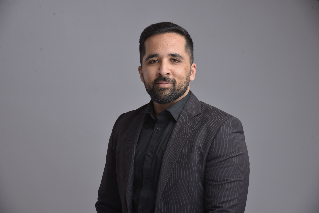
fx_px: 886
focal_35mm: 100
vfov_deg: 13.7
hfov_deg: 20.4
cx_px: 160
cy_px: 106
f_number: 10
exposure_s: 1/125
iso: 100
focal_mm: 100
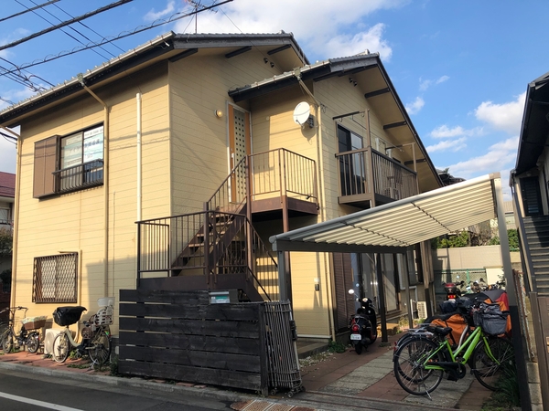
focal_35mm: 28
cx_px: 274
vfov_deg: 49.7
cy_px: 206
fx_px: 444
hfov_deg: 63.4
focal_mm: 3.99
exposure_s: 1/1389
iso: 20
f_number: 1.8
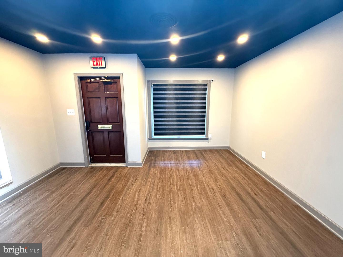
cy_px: 128
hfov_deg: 102.1
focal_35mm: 14
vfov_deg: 85.7
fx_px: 139
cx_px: 172
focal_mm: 2.22
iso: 500
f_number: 2.2
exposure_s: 1/60
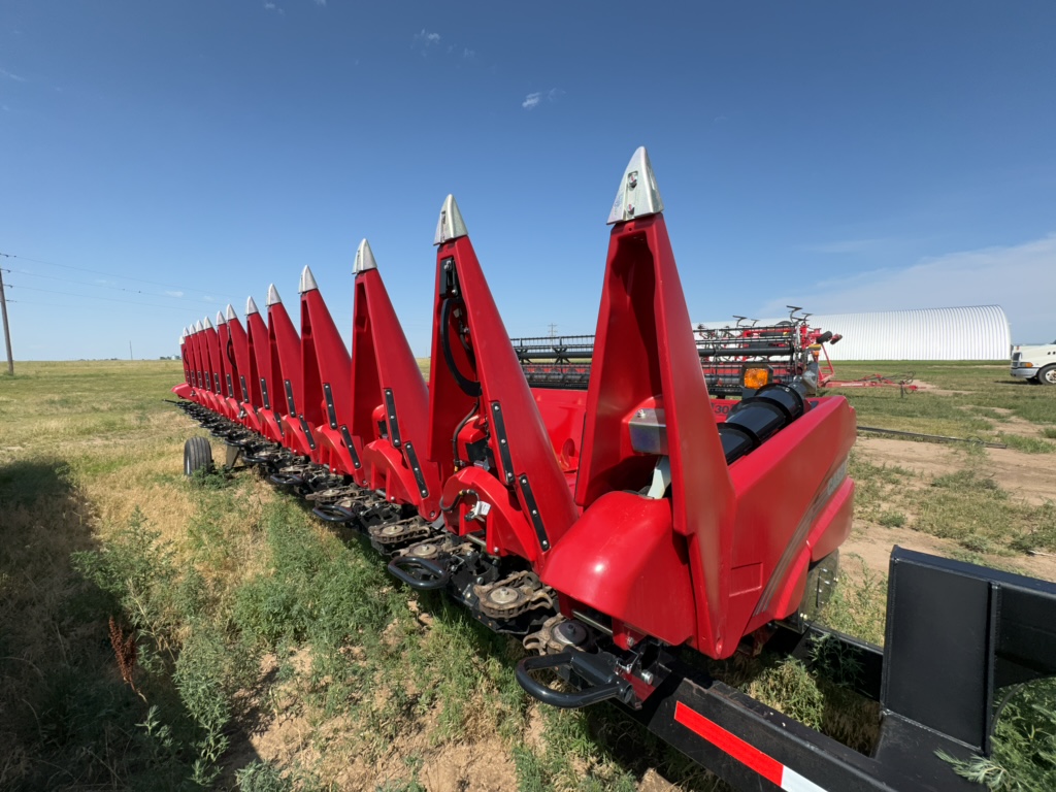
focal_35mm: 14
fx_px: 427
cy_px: 396
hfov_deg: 102.1
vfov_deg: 85.7
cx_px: 528
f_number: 2.2
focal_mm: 2.22
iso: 40
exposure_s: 1/1319
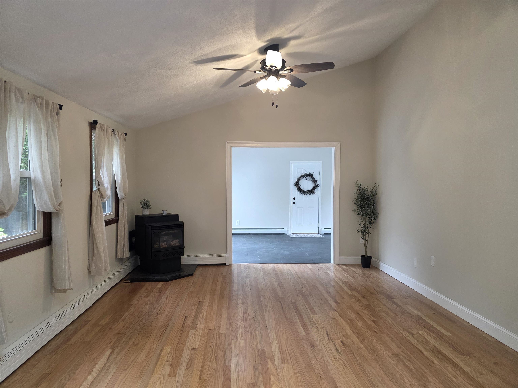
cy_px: 194
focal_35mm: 23
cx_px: 259
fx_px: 344
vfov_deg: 58.9
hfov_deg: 73.9
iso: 250
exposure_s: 1/120
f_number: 1.7
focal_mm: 6.3
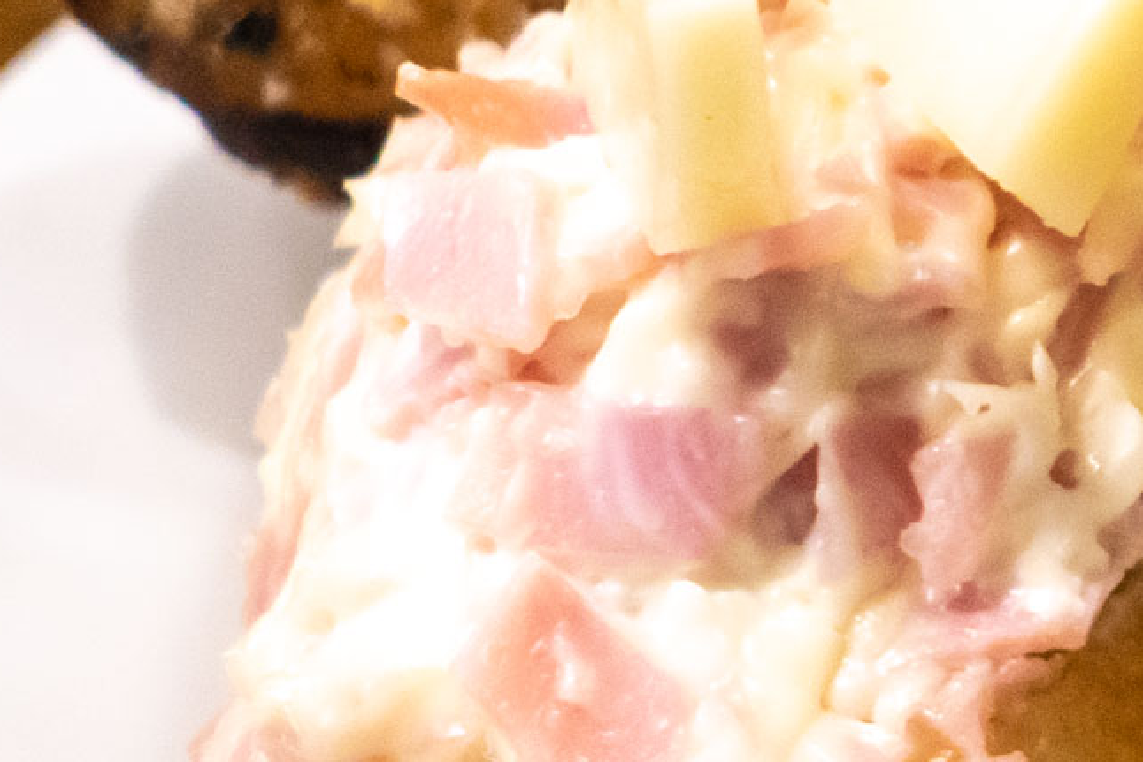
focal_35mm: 234
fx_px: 7431
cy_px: 196
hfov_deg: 8.6
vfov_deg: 5.9
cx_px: 1587
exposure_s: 1/160
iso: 1600
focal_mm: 25.7
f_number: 2.8
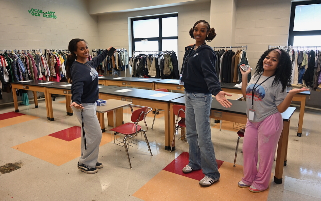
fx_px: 227
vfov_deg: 47.6
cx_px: 167
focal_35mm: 26
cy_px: 95
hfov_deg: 70.4
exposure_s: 1/60
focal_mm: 24
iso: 400
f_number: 4
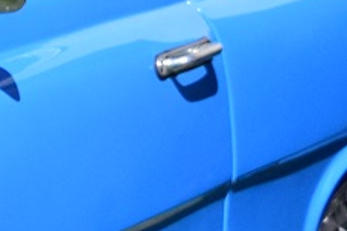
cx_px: -562
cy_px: 143
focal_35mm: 402
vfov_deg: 3.4
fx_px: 3875
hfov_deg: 5.0
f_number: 5
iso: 250
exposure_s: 1/2500
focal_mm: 34
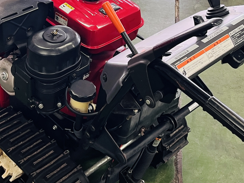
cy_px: 43
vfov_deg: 21.7
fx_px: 472
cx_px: 107
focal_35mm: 67
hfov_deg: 28.9
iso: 125
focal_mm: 5.1
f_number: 1.6
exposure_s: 1/60
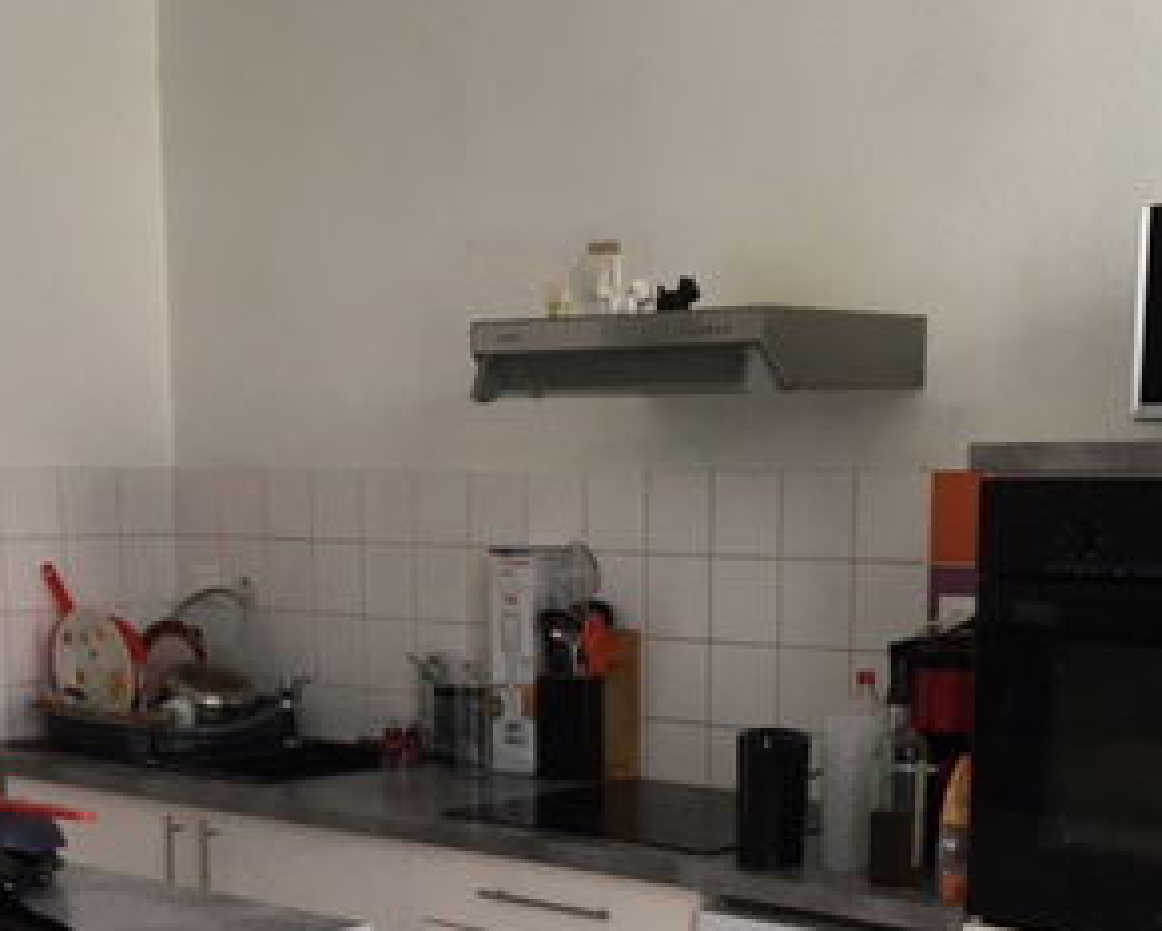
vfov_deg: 23.8
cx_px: 593
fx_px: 2134
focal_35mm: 62
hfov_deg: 30.5
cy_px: 875
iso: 40
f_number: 2.2
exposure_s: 1/33
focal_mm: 4.15
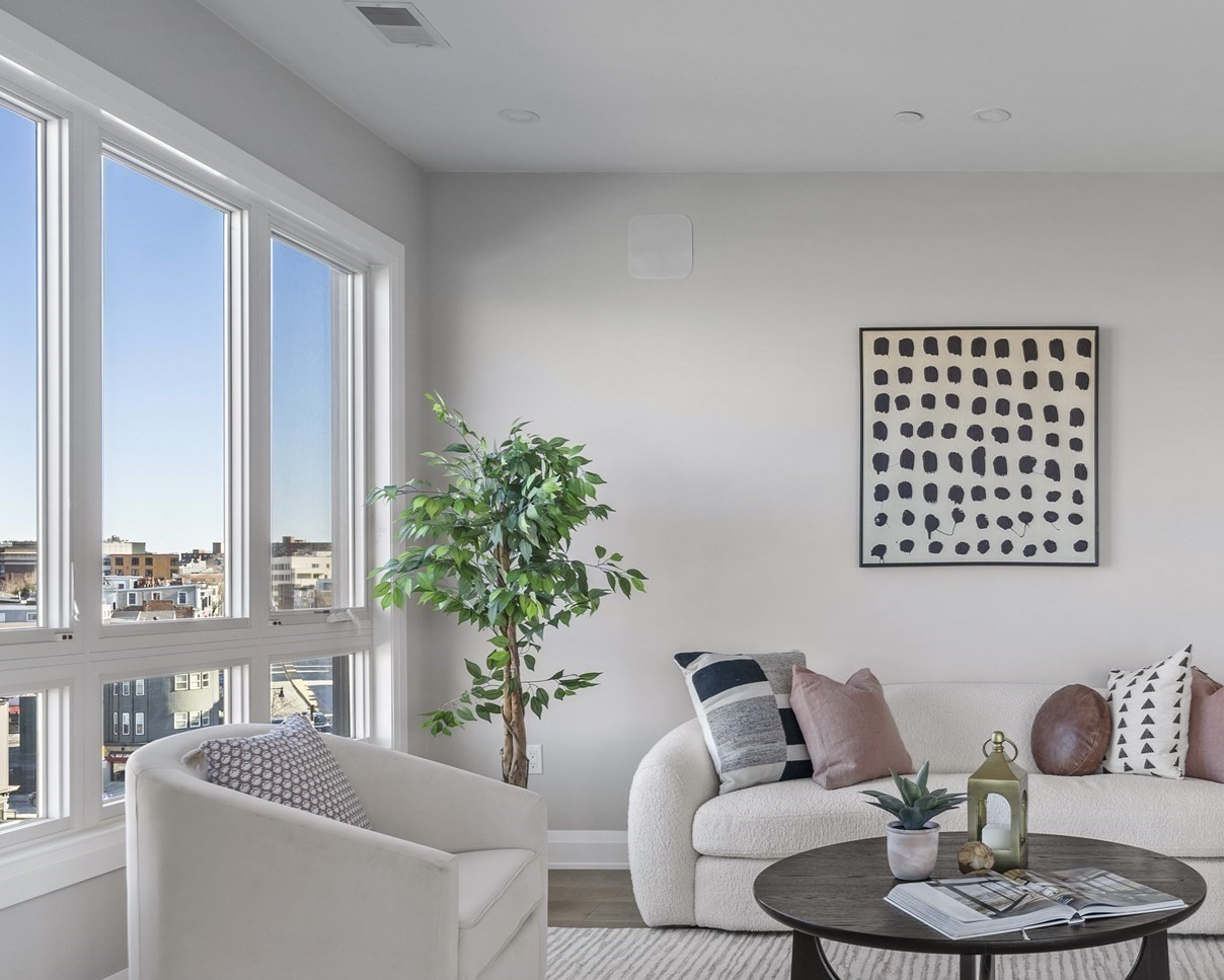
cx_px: 972
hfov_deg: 48.7
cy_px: 580
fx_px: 1268
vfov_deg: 42.1
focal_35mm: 35
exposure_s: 1/13
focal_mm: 22
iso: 320
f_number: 7.1
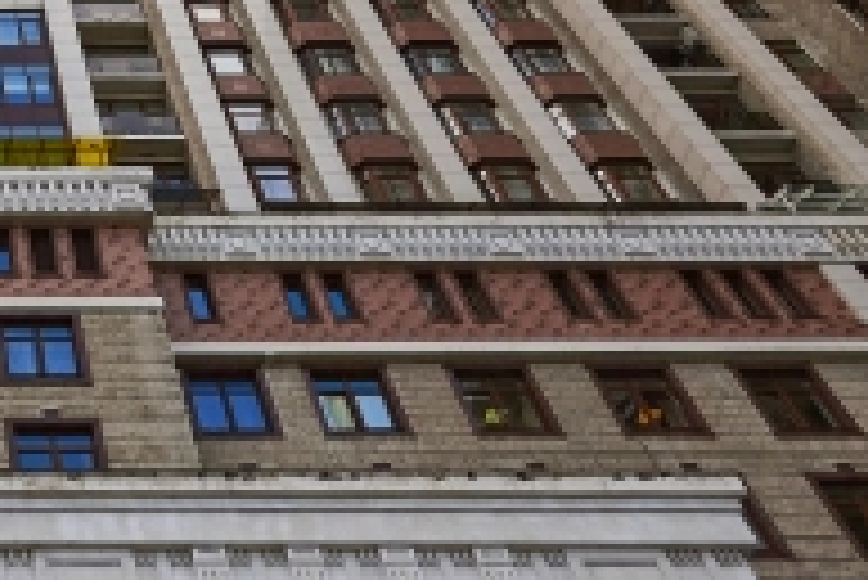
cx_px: -162
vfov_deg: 23.1
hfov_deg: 31.2
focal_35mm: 54
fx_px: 1303
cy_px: -106
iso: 79
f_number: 4
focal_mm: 16
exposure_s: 1/3200
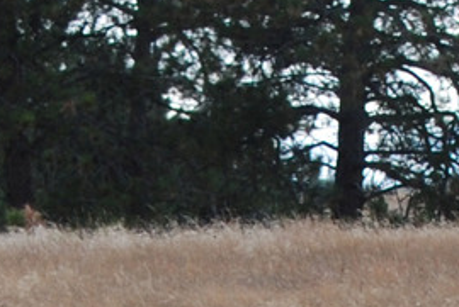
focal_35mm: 776
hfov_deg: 2.7
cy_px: 797
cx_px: 261
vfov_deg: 1.8
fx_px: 9910
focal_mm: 70
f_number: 5.6
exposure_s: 1/500
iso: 200
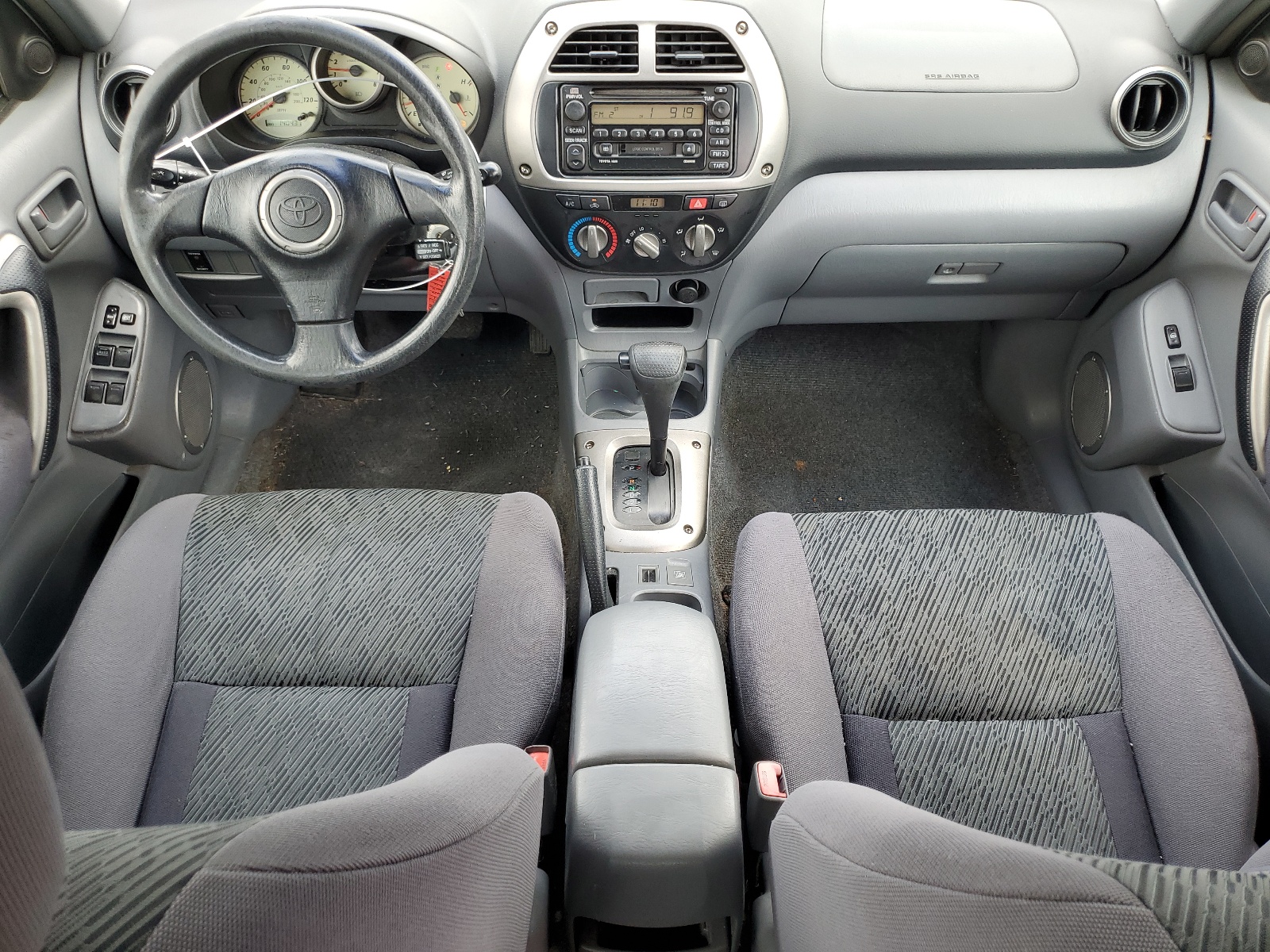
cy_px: 476
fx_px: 954
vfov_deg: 53.1
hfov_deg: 67.3
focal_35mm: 26
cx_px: 635
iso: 50
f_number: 1.5
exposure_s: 1/156
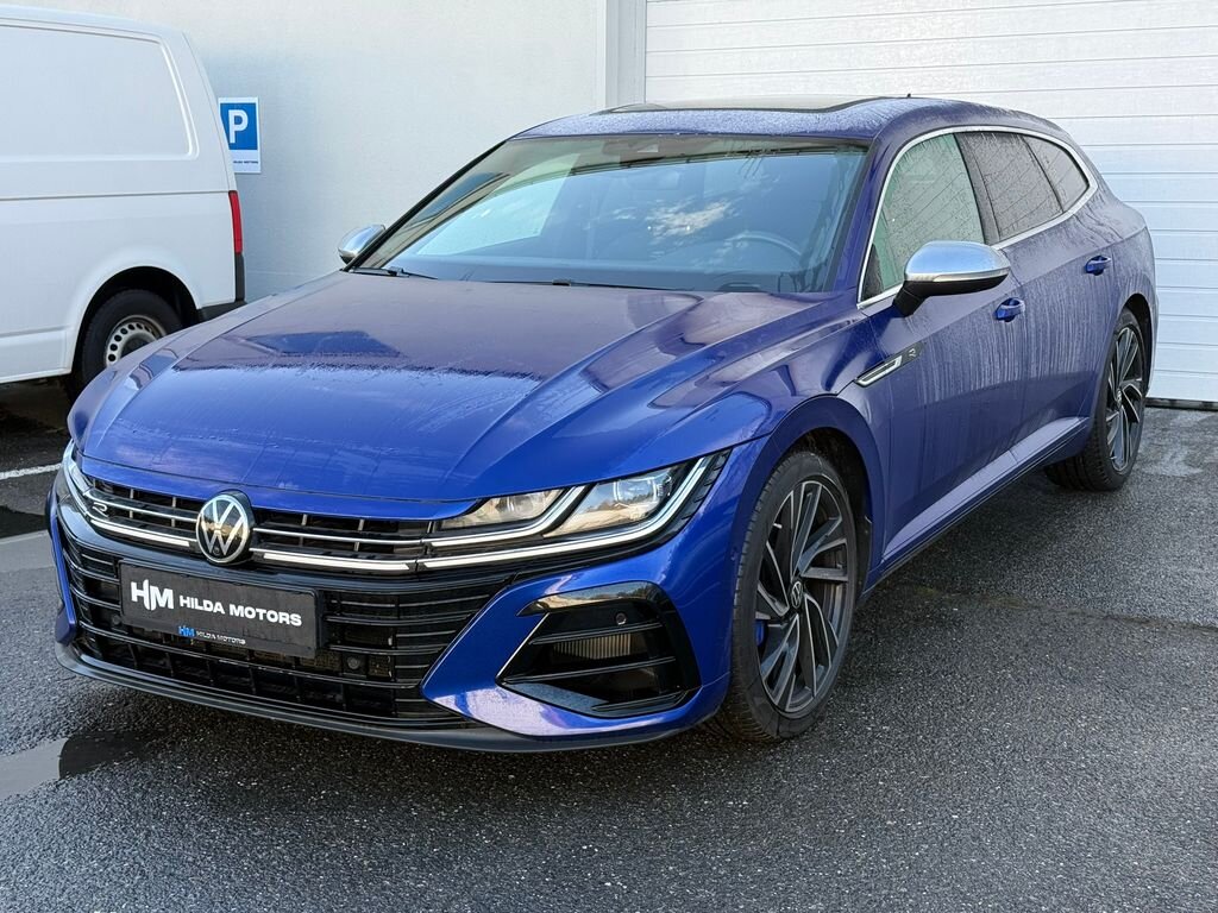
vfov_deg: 30.3
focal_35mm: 48
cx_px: 609
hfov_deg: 39.7
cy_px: 456
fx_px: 1689
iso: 80
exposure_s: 1/422
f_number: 1.78
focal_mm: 6.76
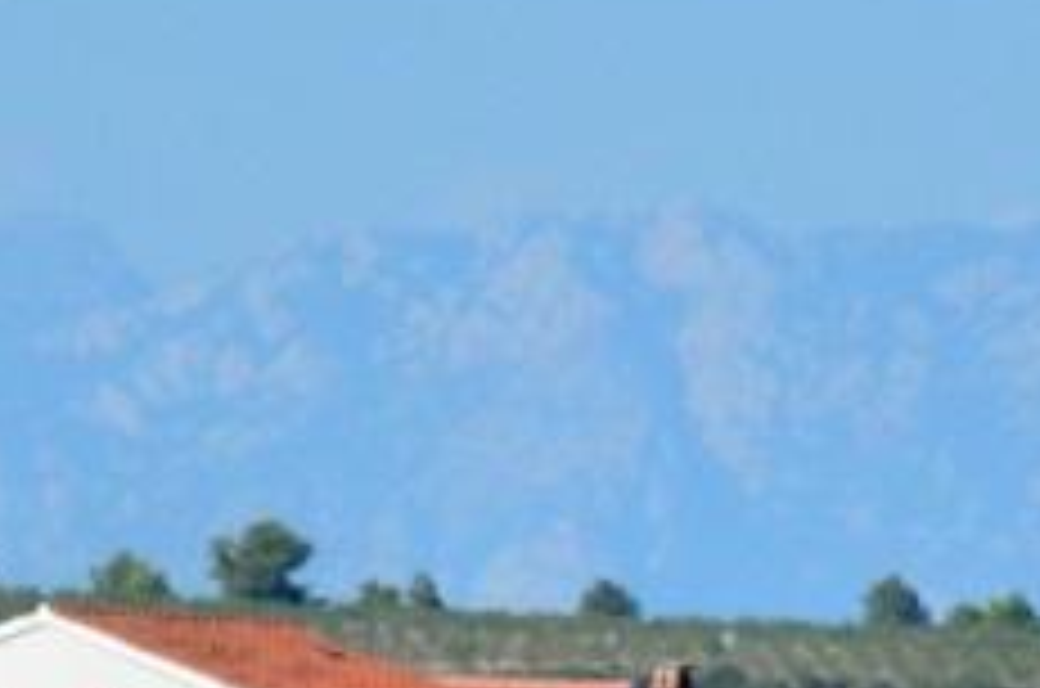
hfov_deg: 1.4
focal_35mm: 1427
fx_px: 41139
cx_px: 1510
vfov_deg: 1.0
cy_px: 627
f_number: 5.6
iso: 1250
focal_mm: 220
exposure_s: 1/8000
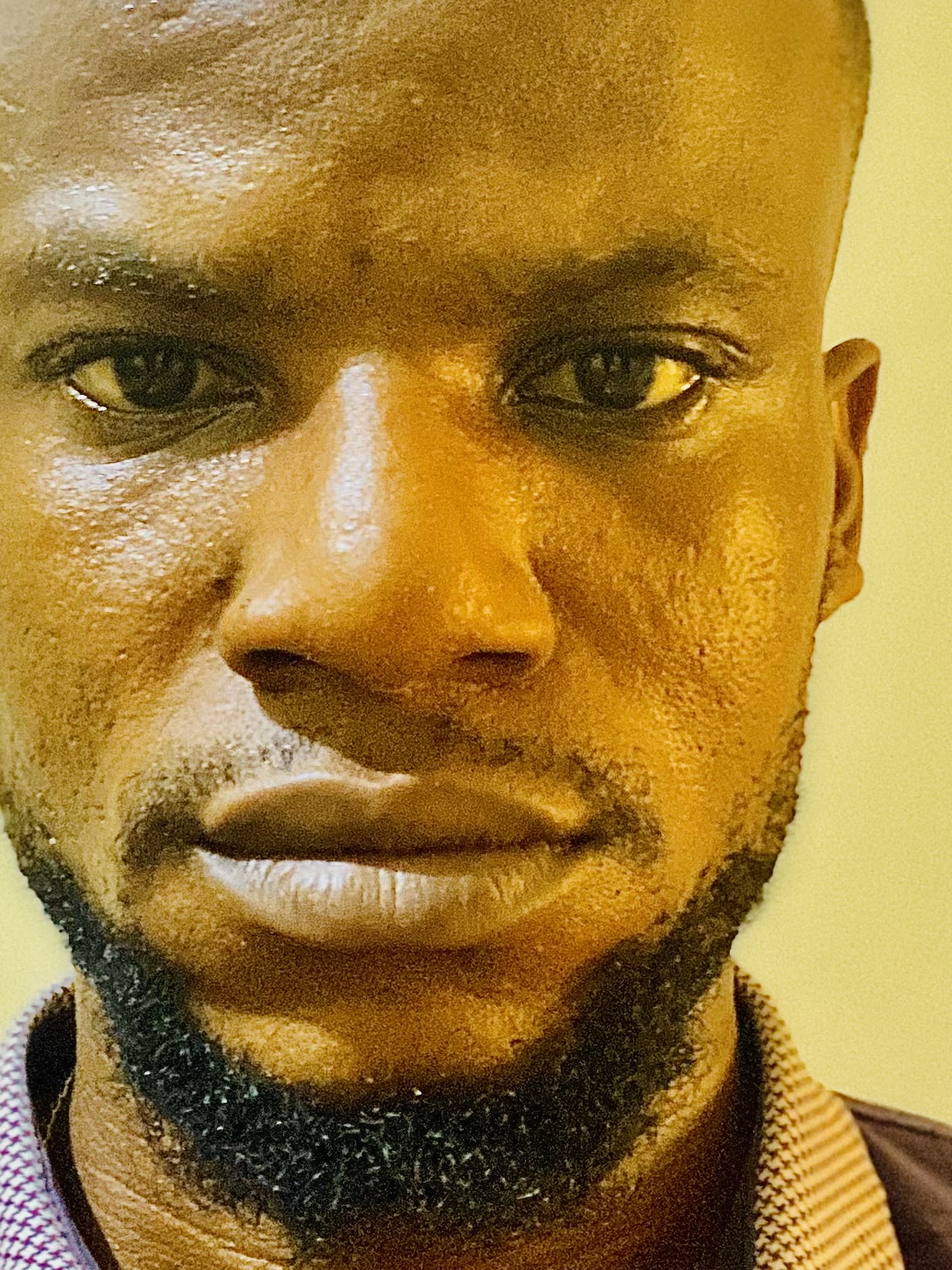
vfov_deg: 32.2
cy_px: 592
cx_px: 406
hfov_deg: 24.4
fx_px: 2200
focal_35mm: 60
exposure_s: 1/14
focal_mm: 2.71
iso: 1000
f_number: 2.2
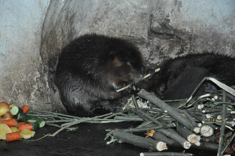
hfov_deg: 17.1
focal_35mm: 120
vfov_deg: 11.4
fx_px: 782
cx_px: 118
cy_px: 78
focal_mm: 80
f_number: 5.3
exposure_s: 1/60
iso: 800
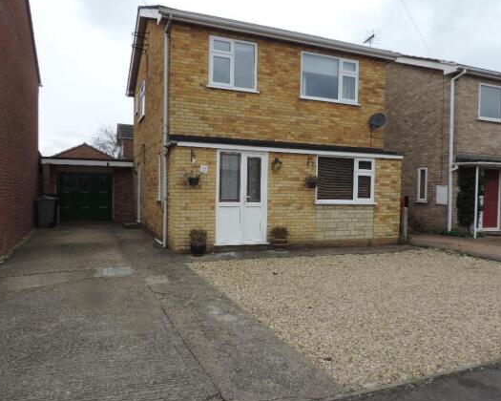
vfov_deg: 54.9
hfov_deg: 66.0
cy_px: 203
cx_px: 248
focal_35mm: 26
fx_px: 386
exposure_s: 1/400
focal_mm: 4.3
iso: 80
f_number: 3
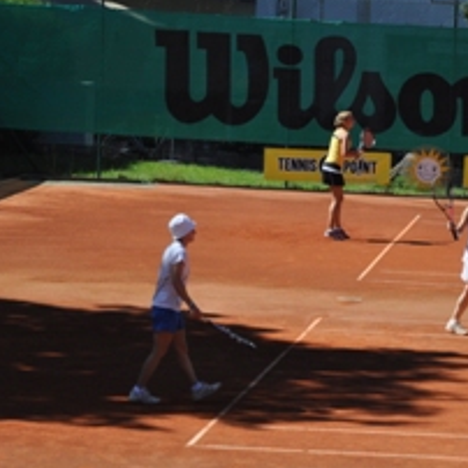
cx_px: 431
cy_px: 229
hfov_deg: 7.3
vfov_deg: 7.3
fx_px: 3670
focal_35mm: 240
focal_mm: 85
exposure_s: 1/1600
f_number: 6.3
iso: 400
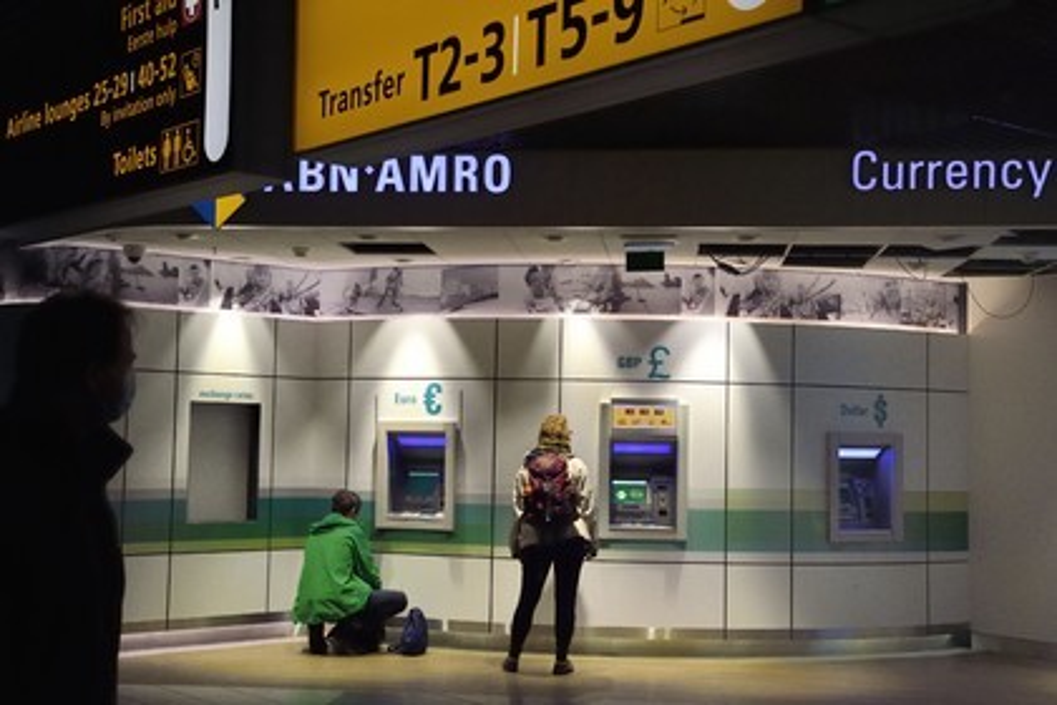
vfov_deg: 28.1
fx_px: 1409
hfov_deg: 41.1
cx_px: 528
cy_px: 352
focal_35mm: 48
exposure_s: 1/640
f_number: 9
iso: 3200
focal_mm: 48
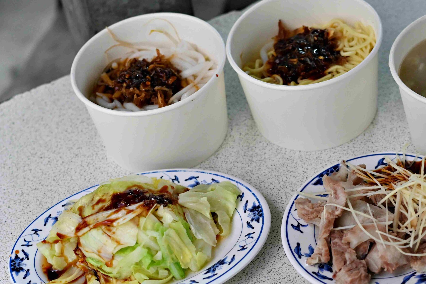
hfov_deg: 18.5
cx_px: 308
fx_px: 1302
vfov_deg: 12.4
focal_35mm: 110
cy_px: 199
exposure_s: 1/160
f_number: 3.2
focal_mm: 50
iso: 450
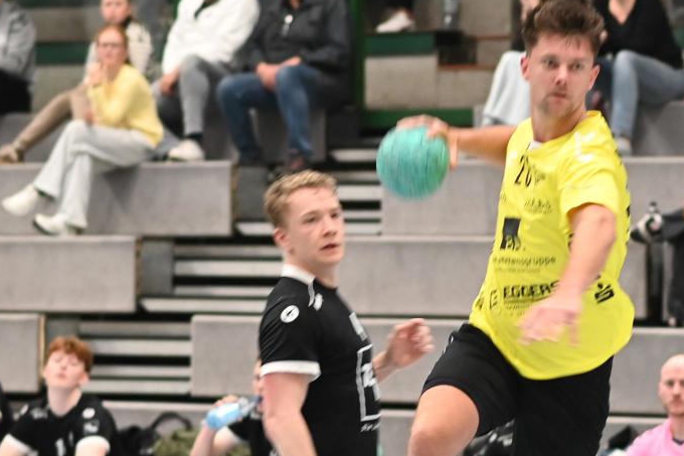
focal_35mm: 150
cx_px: 589
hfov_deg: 13.6
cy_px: 342
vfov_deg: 9.1
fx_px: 2849
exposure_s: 1/250
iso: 2200
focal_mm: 85
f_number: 2.8
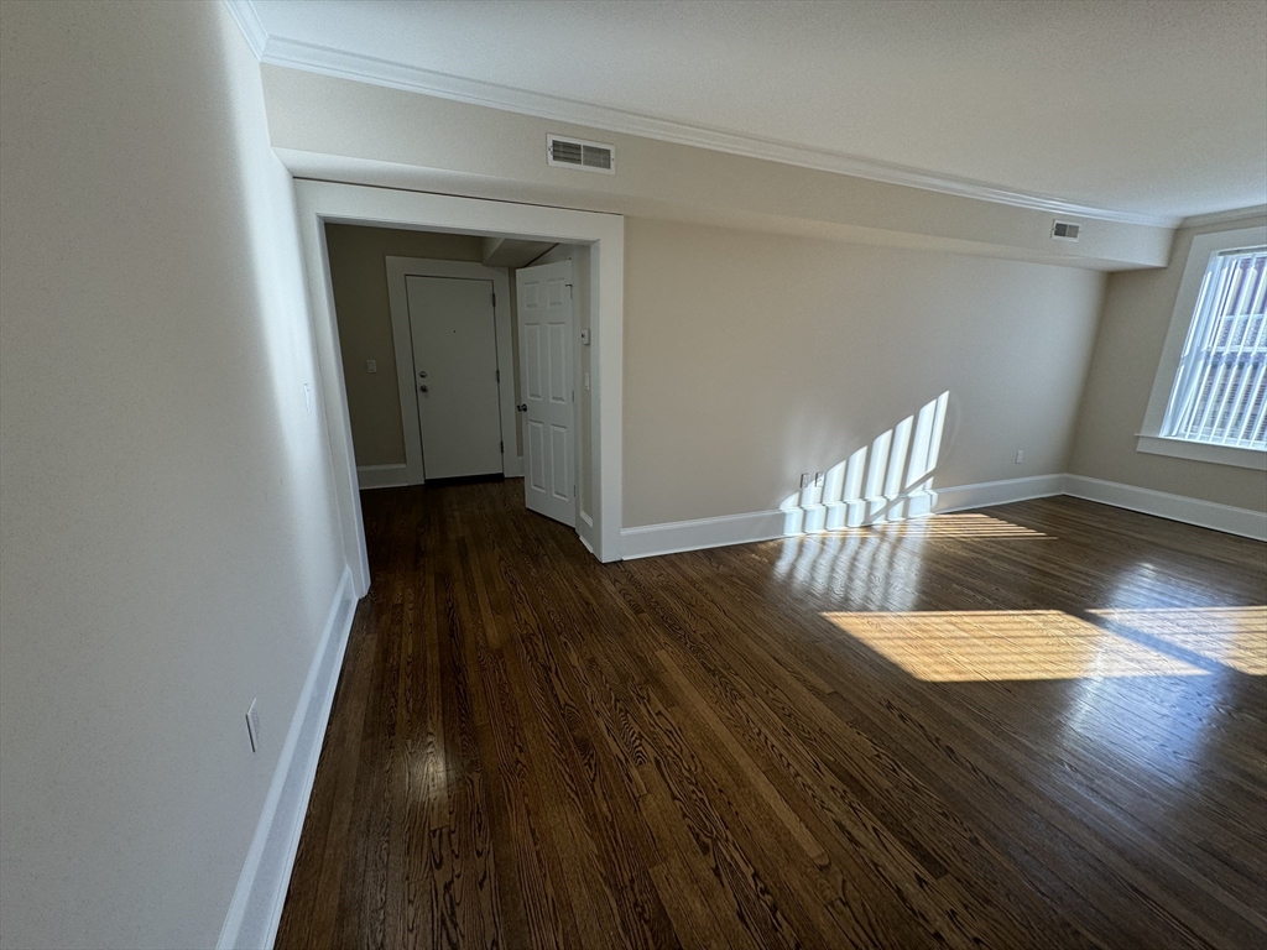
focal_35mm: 14
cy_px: 475
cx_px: 634
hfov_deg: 102.1
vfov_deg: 85.7
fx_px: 512
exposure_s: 1/120
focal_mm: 2.22
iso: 50
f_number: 2.2
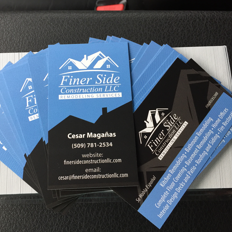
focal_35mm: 35
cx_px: 95
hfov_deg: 47.0
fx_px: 265
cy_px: 114
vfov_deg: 47.2
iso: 40
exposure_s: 1/30
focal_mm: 4.15
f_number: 2.2
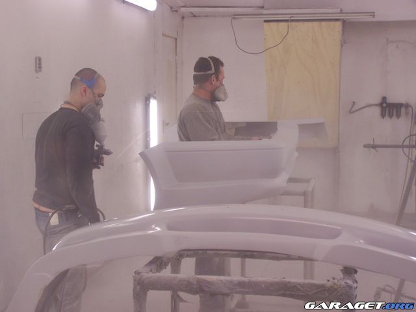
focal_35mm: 64
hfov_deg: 30.3
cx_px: 208
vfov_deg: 22.9
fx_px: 769
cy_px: 156
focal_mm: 10.7
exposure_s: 1/30
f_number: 3.2
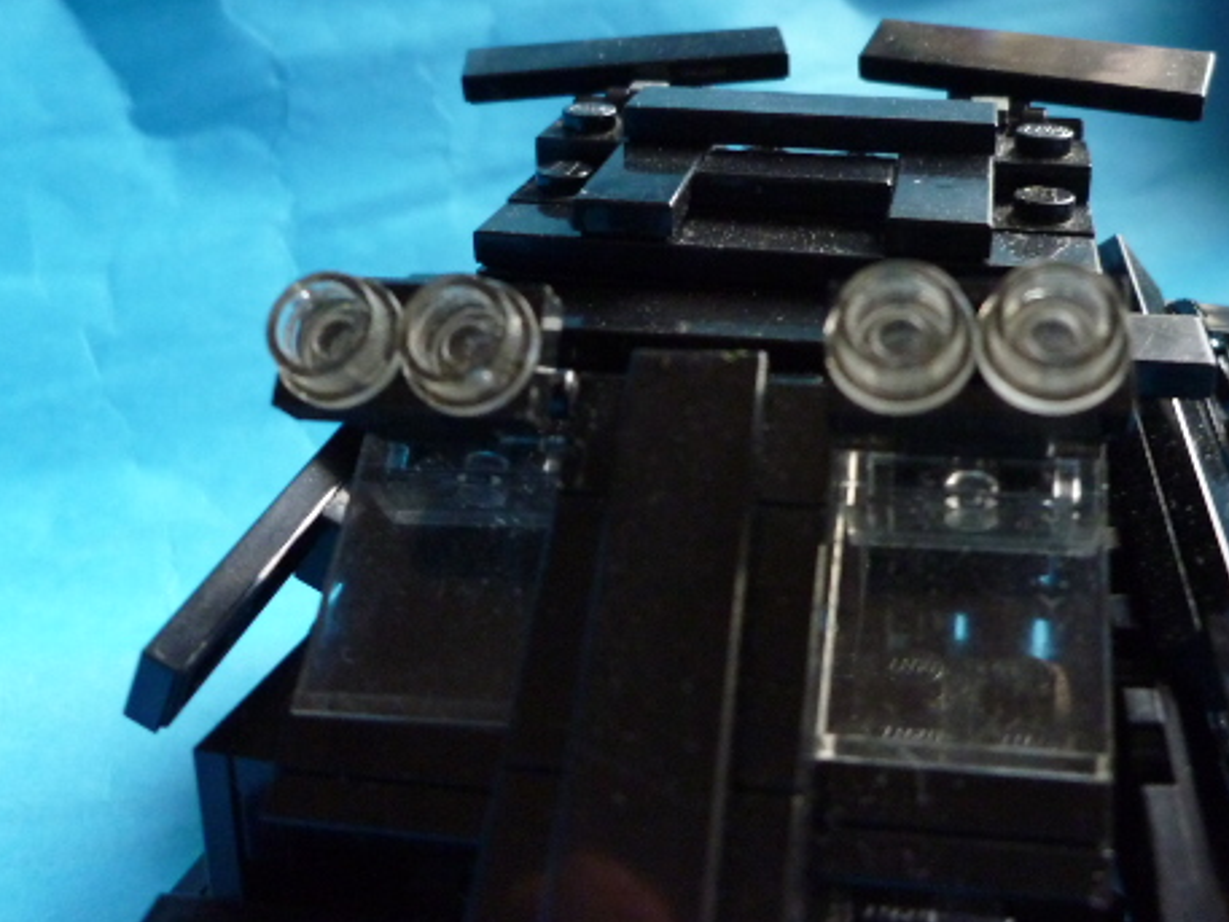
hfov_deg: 52.3
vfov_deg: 40.6
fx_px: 1243
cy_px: 374
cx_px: 721
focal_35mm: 35
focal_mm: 4.5
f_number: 2.8
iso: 400
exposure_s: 1/8
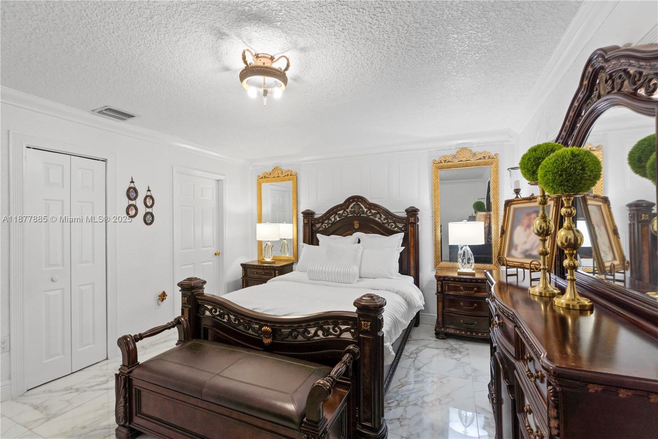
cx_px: 329
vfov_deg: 73.7
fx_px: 292
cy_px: 220
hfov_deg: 96.7
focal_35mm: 16
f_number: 4
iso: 640
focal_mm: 16
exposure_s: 1/13
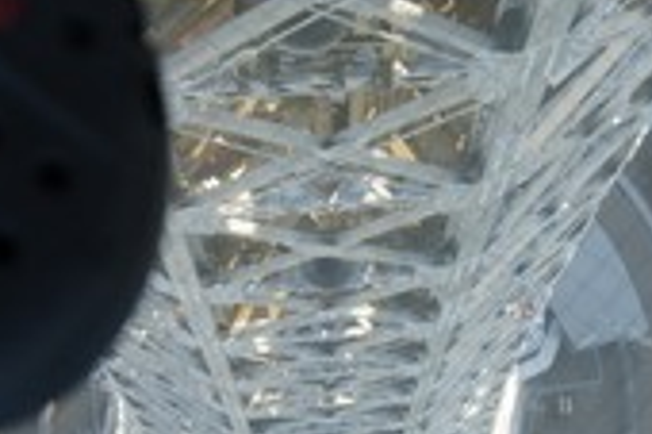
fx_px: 2045
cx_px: 510
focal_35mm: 113
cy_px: 338
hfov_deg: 18.0
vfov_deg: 12.1
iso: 200
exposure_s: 1/80
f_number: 5.6
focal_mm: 32
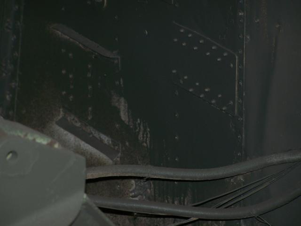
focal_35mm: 258
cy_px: 113
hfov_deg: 7.7
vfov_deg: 5.8
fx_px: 2245
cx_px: 150
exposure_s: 1/200
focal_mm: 42.8
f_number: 3.3
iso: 80
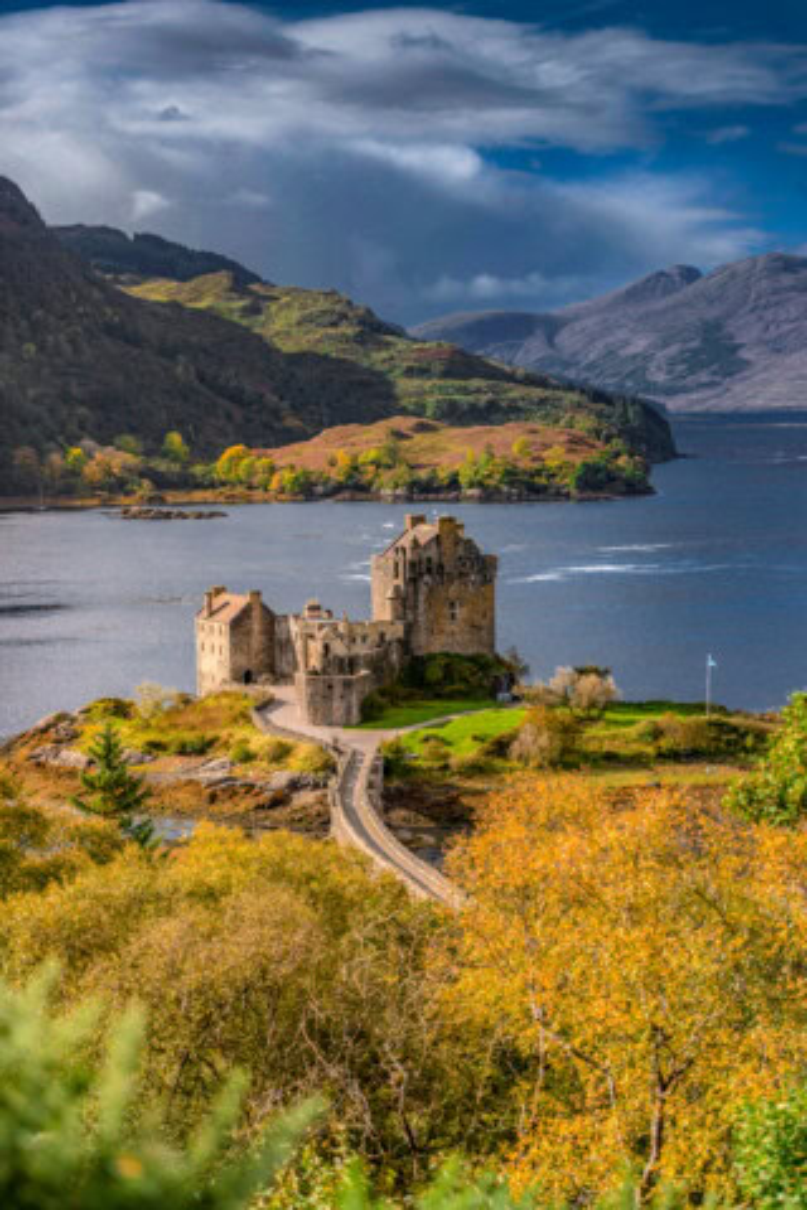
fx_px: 2354
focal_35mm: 70
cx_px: 404
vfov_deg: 28.8
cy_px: 605
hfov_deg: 19.5
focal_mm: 70
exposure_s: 1/3200
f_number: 2.8
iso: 100
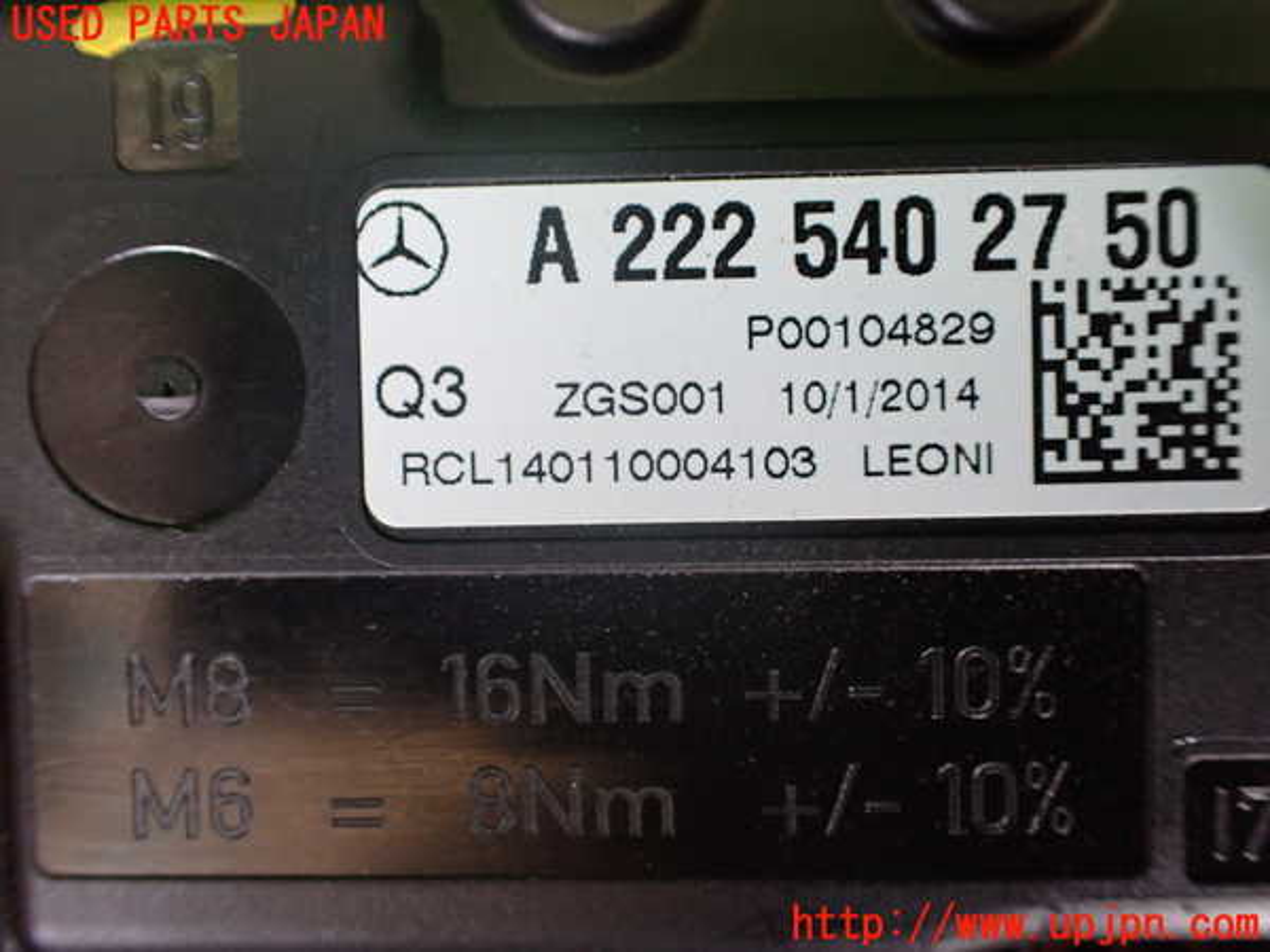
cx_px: 635
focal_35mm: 30
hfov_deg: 60.0
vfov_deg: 46.8
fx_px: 1101
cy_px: 476
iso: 800
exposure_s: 1/40
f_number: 2.3
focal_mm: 5.4
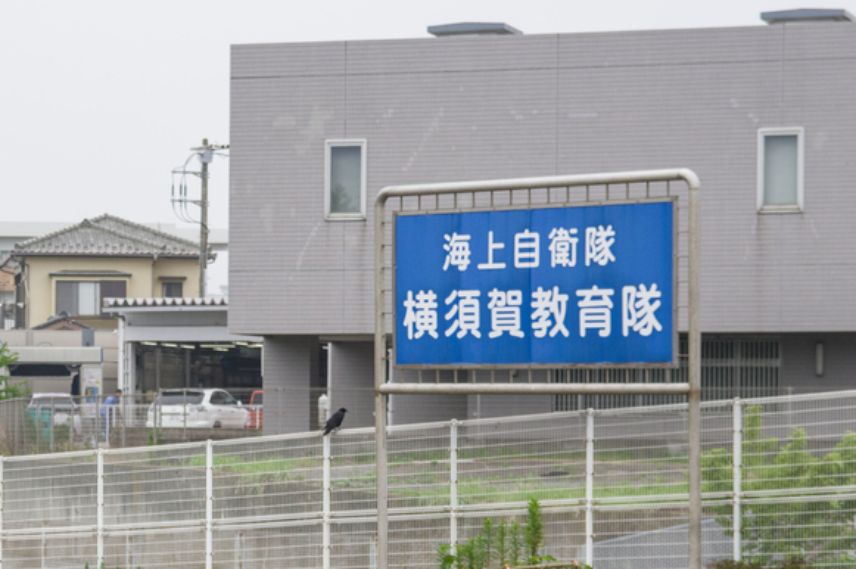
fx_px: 3681
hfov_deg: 13.2
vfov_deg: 8.8
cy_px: 420
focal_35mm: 155
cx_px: 90
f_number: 2.8
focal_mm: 50
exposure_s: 1/5000
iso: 400
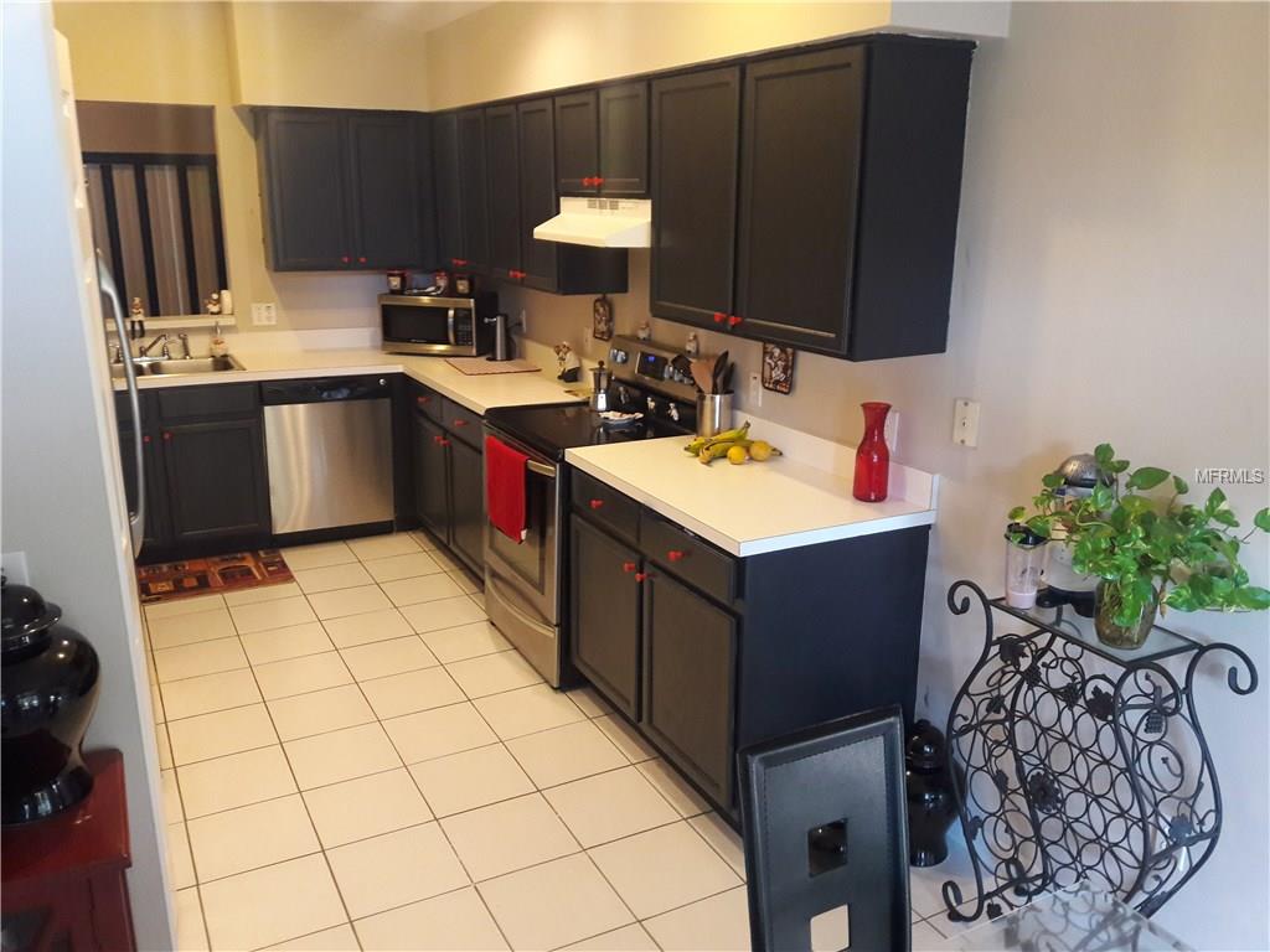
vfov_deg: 49.7
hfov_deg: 63.4
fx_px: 1027
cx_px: 635
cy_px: 476
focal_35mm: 28
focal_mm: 3.7
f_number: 1.9
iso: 160
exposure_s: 1/30
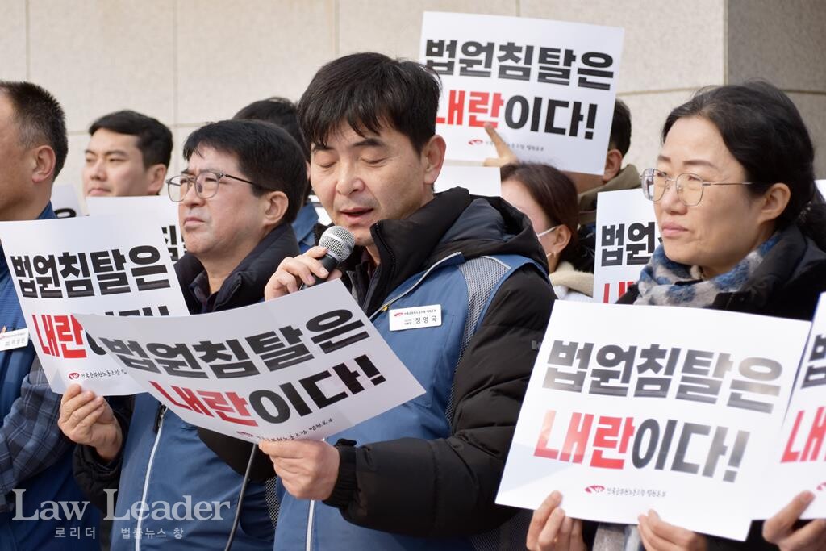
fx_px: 2409
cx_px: 413
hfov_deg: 19.5
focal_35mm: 105
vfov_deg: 13.0
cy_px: 276
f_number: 5.3
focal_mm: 70
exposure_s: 1/640
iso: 125
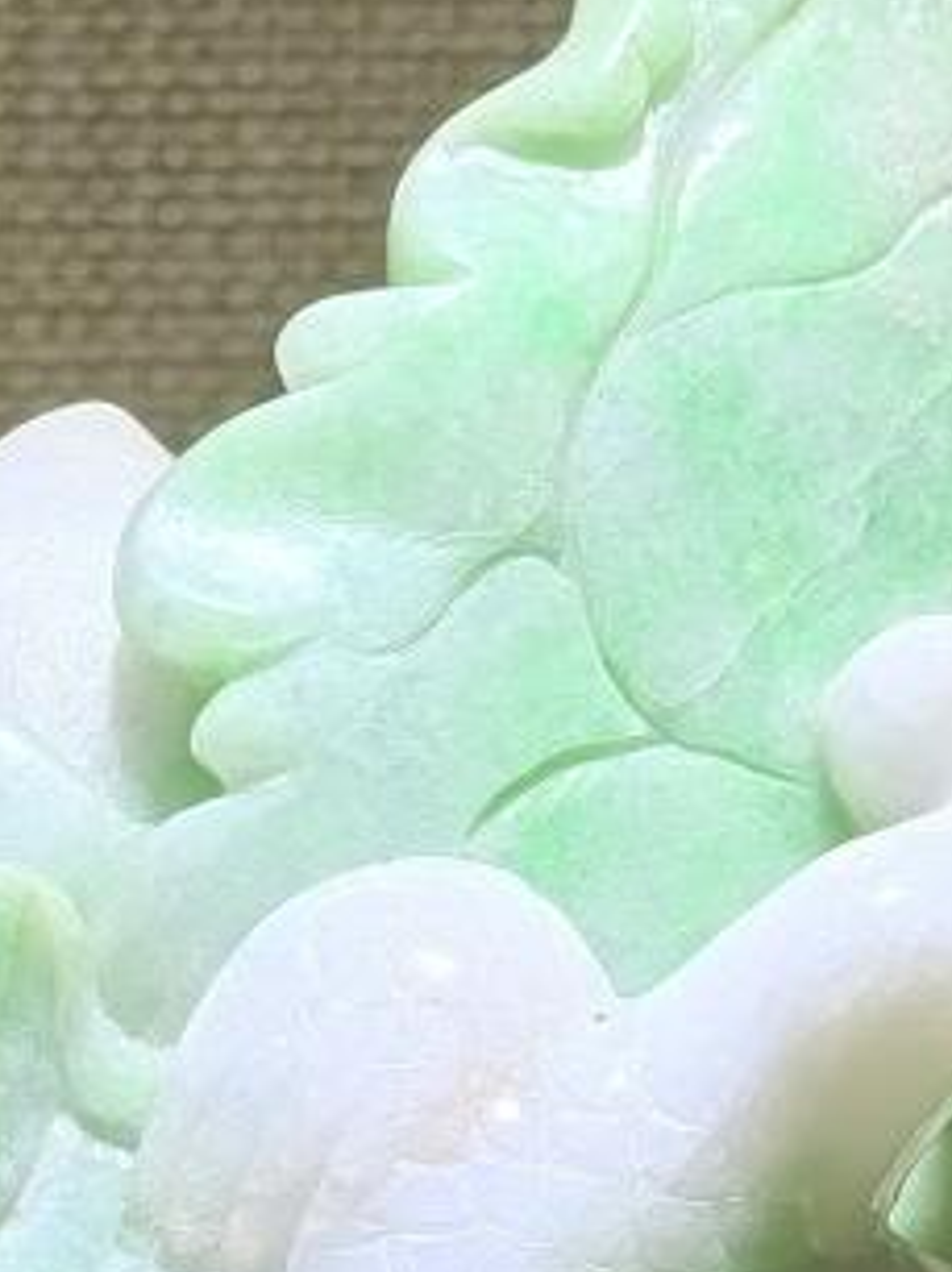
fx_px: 5839
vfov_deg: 11.5
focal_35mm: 159
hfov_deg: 9.2
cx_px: -133
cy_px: 2311
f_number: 4
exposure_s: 1/100
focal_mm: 6.98
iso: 125
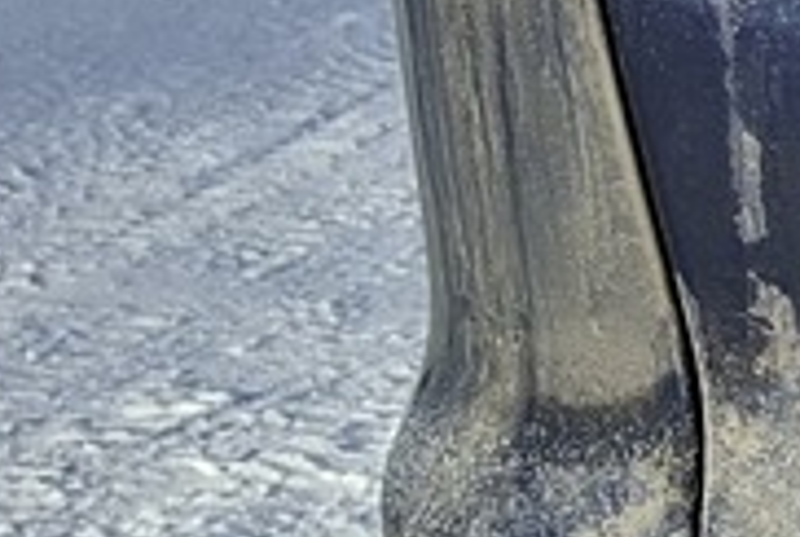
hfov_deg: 8.3
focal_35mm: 189
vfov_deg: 7.3
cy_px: -40
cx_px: 2747
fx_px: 4207
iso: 50
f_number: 1.8
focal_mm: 5.54
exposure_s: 1/1912
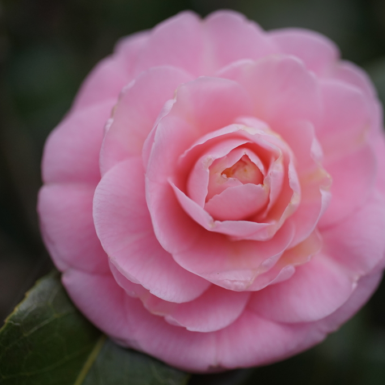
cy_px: 192
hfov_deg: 26.8
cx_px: 230
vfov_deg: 26.9
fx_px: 805
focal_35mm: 64
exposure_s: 1/1250
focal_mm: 50
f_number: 2.8
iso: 500
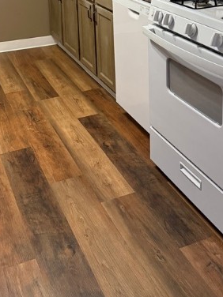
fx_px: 421
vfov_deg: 35.8
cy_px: 12
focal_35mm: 49
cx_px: 103
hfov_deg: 29.7
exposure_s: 1/60
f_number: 1.78
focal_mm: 6.76
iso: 500
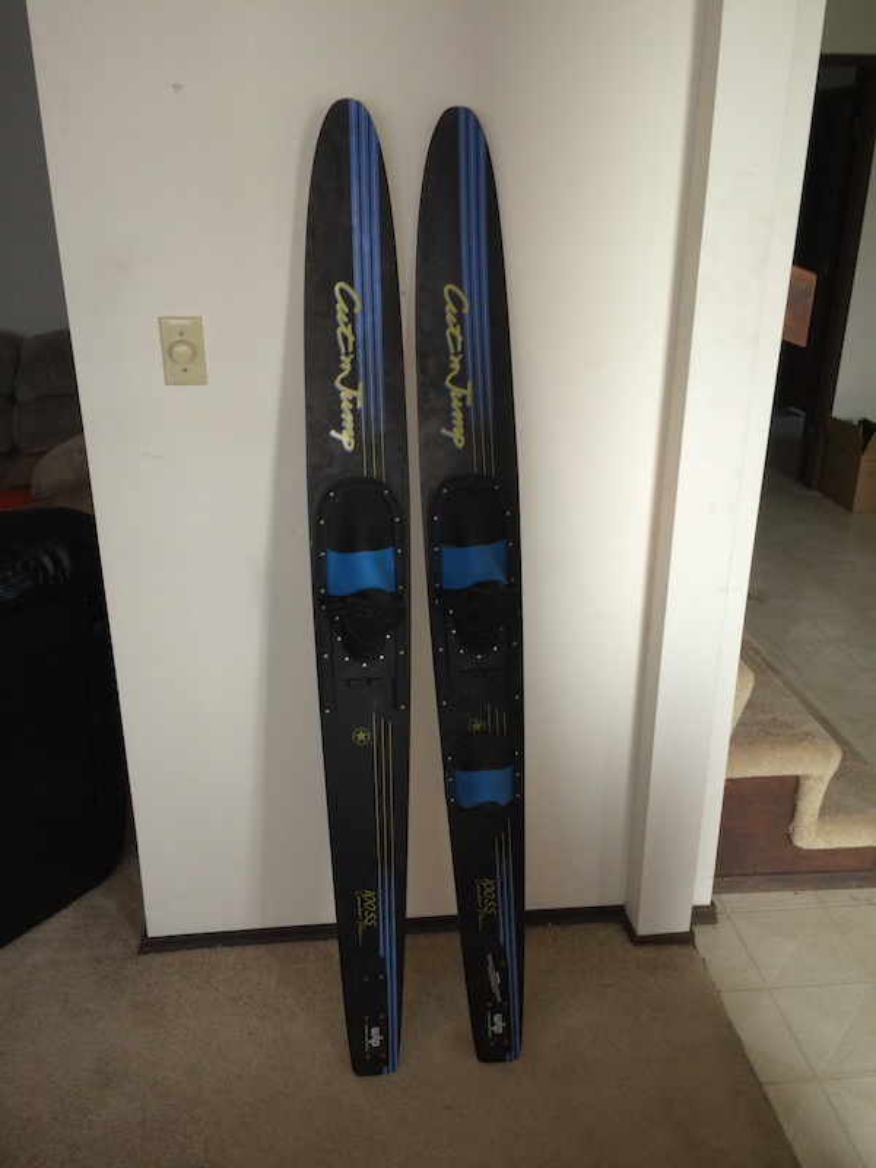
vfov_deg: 60.0
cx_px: 438
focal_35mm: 30
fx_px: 1012
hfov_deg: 46.8
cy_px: 584
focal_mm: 4.12
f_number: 2.2
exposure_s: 1/30
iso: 80
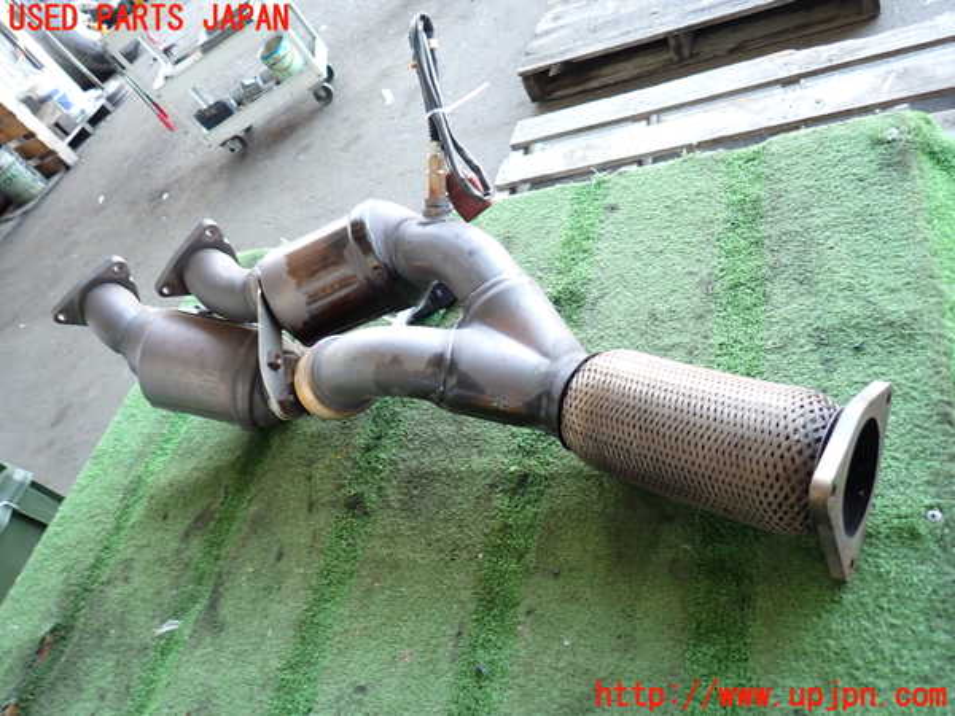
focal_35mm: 25
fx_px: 690
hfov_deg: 69.4
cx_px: 478
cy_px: 358
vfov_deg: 54.9
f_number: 2
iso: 200
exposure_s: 1/40
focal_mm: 4.5
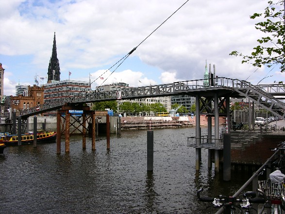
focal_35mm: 35
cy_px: 107
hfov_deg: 52.6
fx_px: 288
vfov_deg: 40.7
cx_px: 142
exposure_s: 1/137
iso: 50
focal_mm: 8.9
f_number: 8
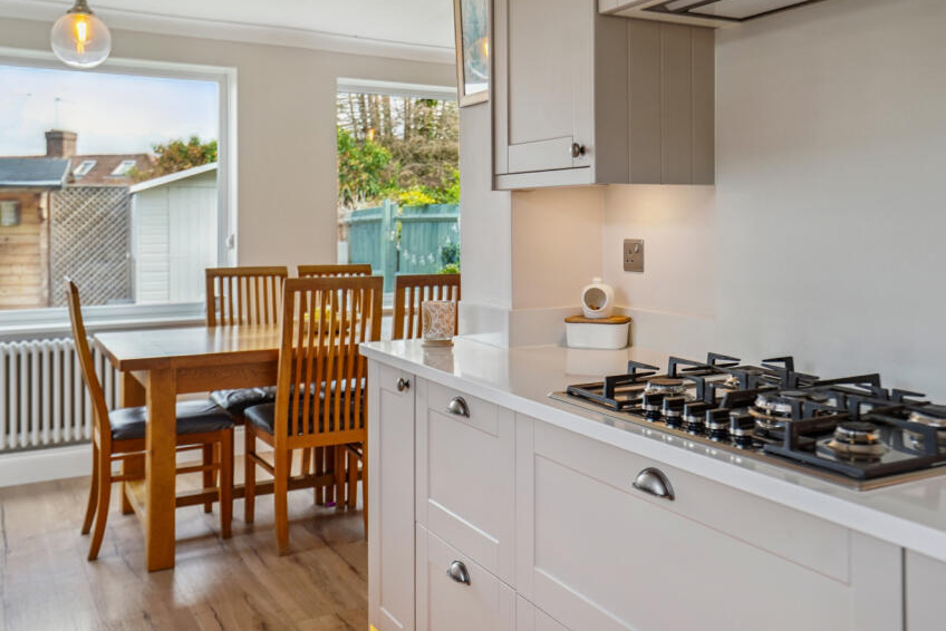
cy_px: 259
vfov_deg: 37.8
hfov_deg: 54.2
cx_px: 544
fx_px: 920
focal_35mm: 35
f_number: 4
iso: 320
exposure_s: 1/60
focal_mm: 29
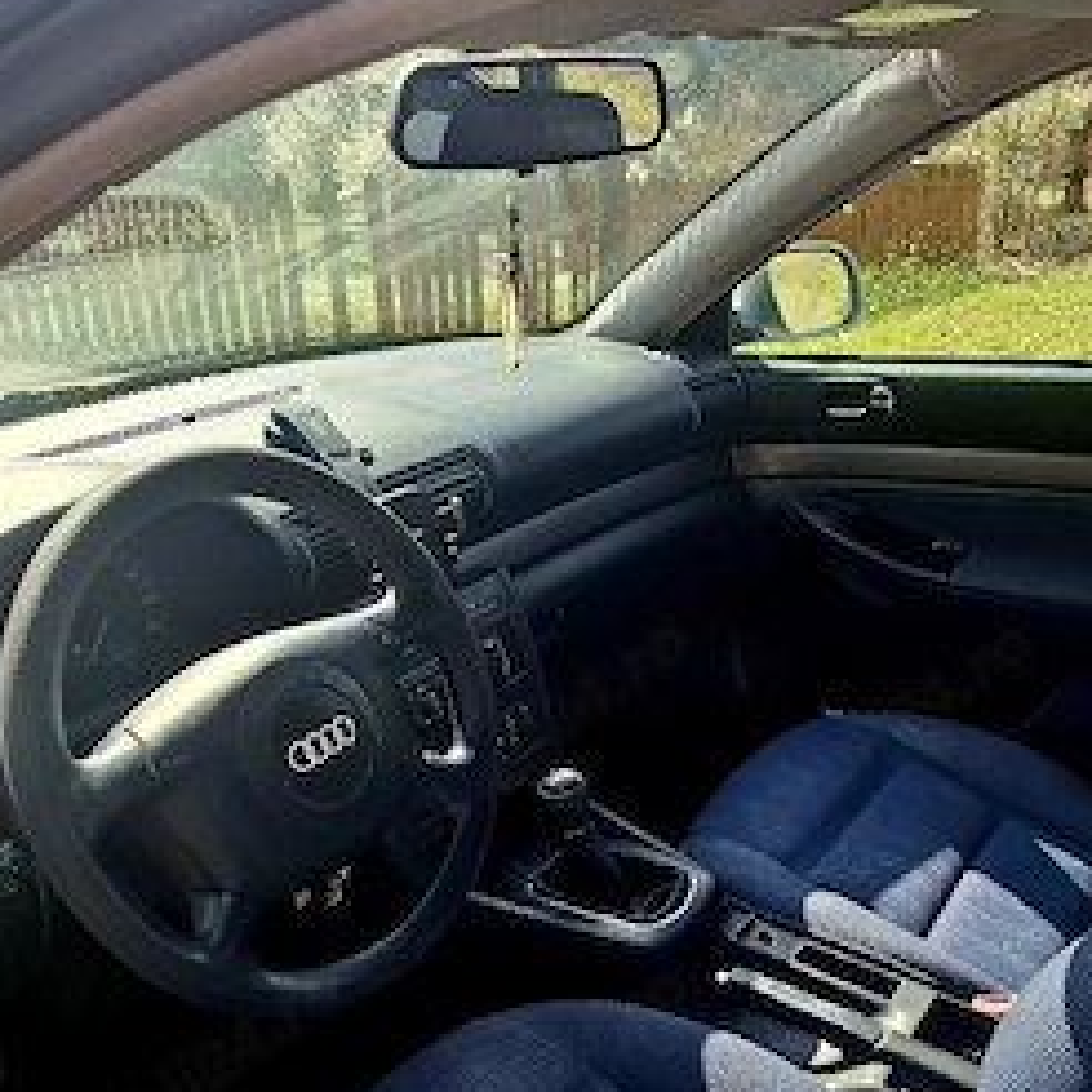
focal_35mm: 33
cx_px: 630
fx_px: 1178
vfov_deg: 48.3
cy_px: 786
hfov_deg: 49.6
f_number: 1.8
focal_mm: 5.54
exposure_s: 1/476
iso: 50
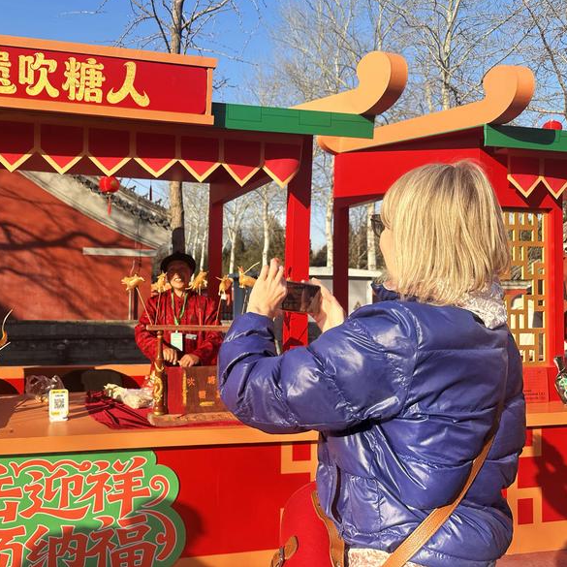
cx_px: 181
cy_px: 277
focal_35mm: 29
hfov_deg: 54.3
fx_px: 537
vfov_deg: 55.6
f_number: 1.78
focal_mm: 6.86
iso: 80
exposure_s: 1/2028
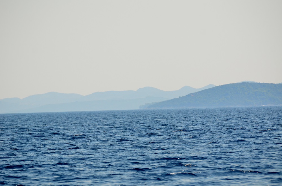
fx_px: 2286
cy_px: 93
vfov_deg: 4.7
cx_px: 141
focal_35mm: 292
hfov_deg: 7.1
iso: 400
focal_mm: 195
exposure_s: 1/2500
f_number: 5.3
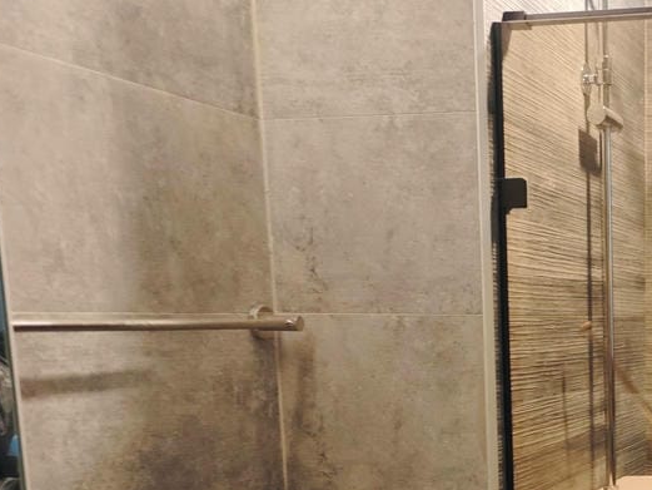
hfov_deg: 32.8
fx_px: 998
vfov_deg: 25.7
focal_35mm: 53
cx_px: 673
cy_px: 524
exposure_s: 1/60
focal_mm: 8.72
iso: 500
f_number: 1.63
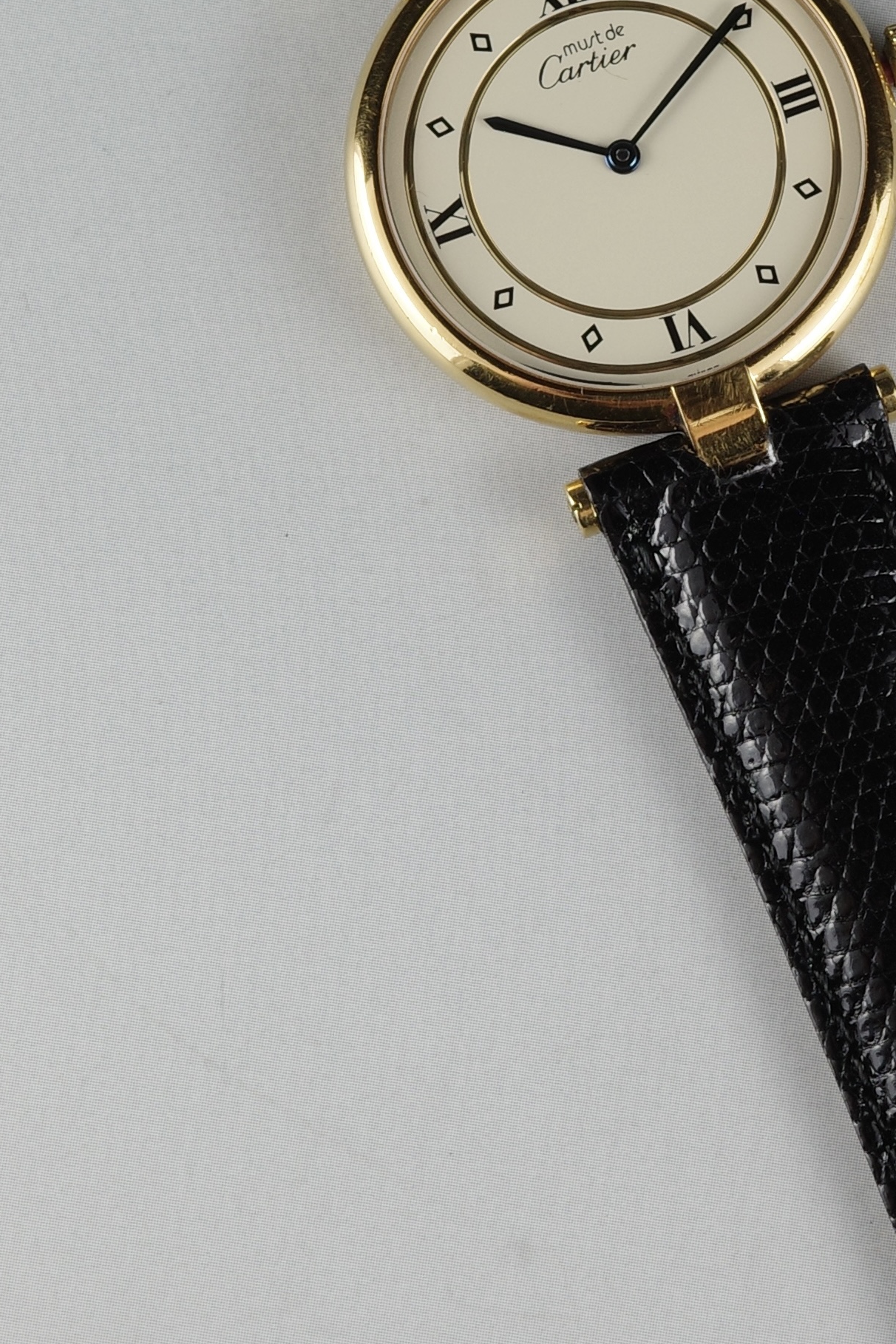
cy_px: 278
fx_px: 3434
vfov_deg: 21.9
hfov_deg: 14.8
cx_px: 673
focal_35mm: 92
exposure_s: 1/40
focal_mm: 26
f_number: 6.3
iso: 200
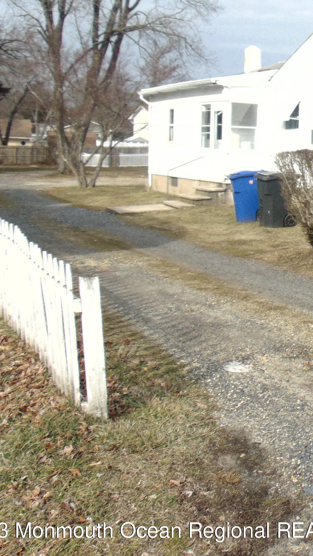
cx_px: 445
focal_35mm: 49
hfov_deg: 21.3
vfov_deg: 41.6
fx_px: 723
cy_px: 190
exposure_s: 1/200
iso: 80
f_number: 7.7
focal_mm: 4.5
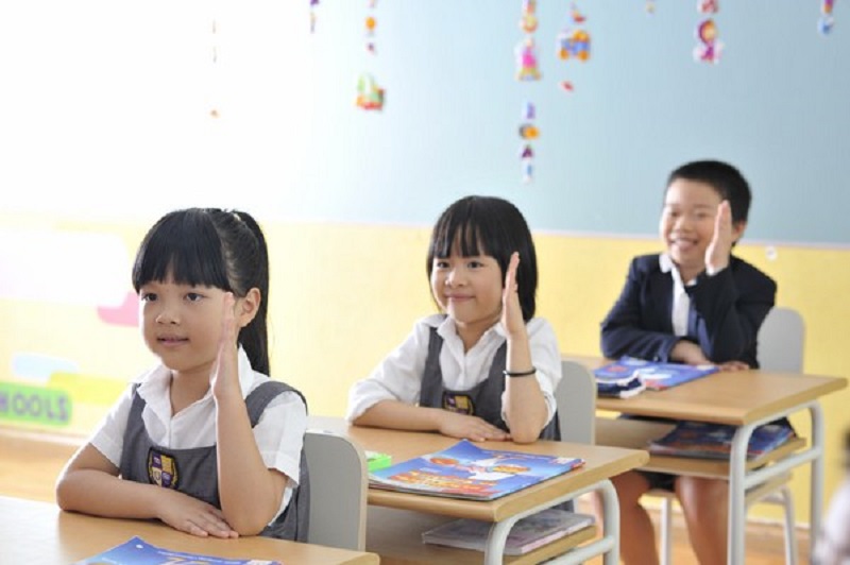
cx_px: 425
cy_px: 282
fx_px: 2005
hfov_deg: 23.9
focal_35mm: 85
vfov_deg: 16.0
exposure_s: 1/80
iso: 250
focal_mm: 85
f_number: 4.5
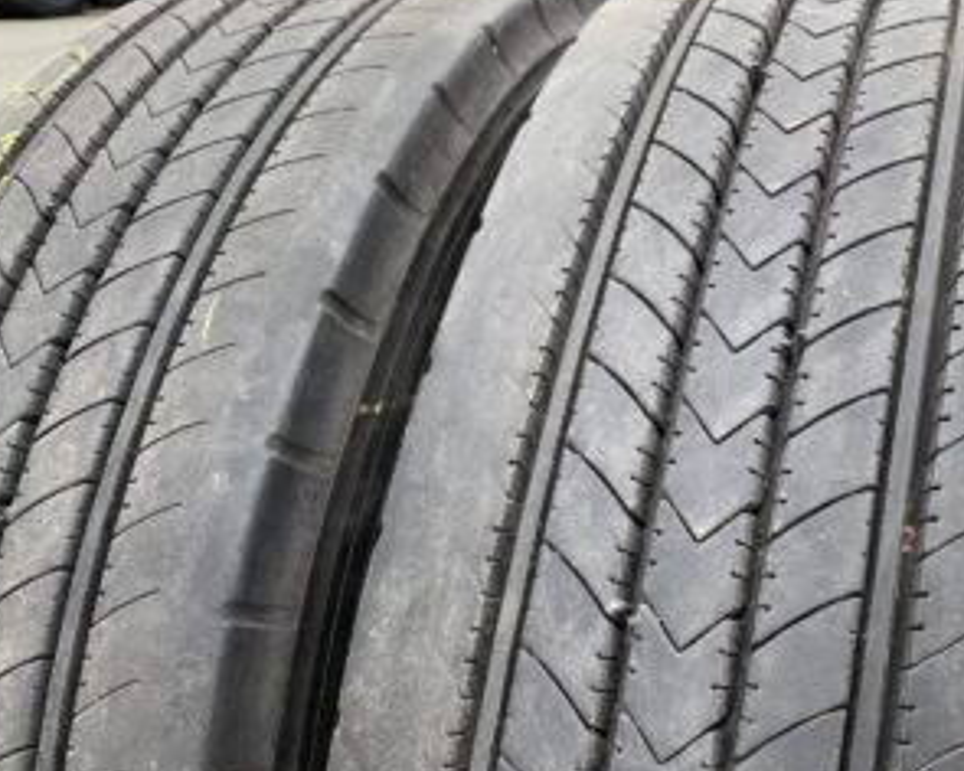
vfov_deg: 40.1
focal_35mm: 37
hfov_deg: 48.1
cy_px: 400
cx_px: 654
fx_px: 1056
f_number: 1.8
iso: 50
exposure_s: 1/122
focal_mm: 4.25
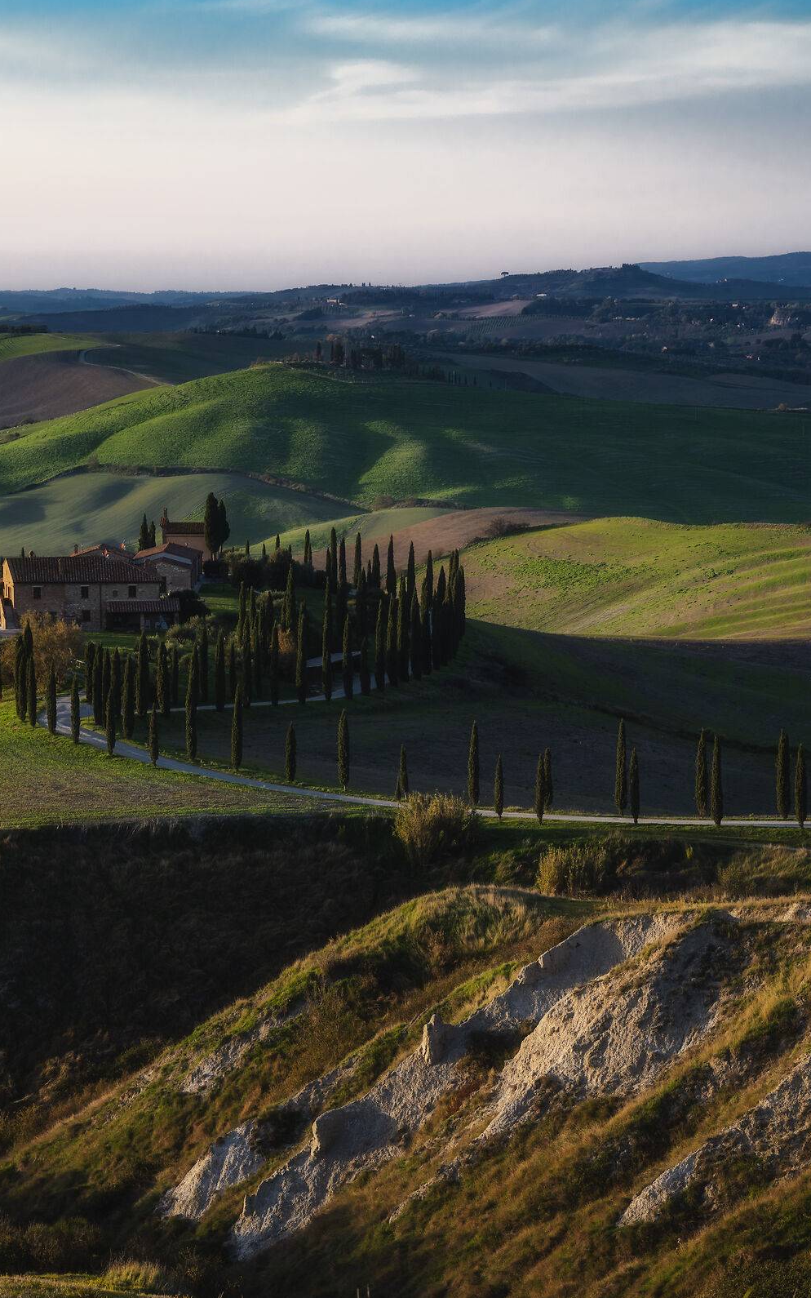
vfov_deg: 17.4
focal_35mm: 120
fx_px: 4243
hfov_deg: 10.9
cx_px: 388
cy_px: 648
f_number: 5.6
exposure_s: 1/125
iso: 64
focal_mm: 78
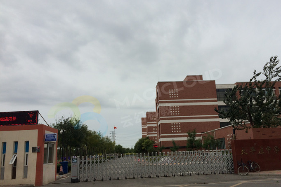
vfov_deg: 42.3
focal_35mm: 31
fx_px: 242
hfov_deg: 60.3
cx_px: 144
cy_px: 99
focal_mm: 4.15
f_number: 2.2
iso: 32
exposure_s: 1/2415
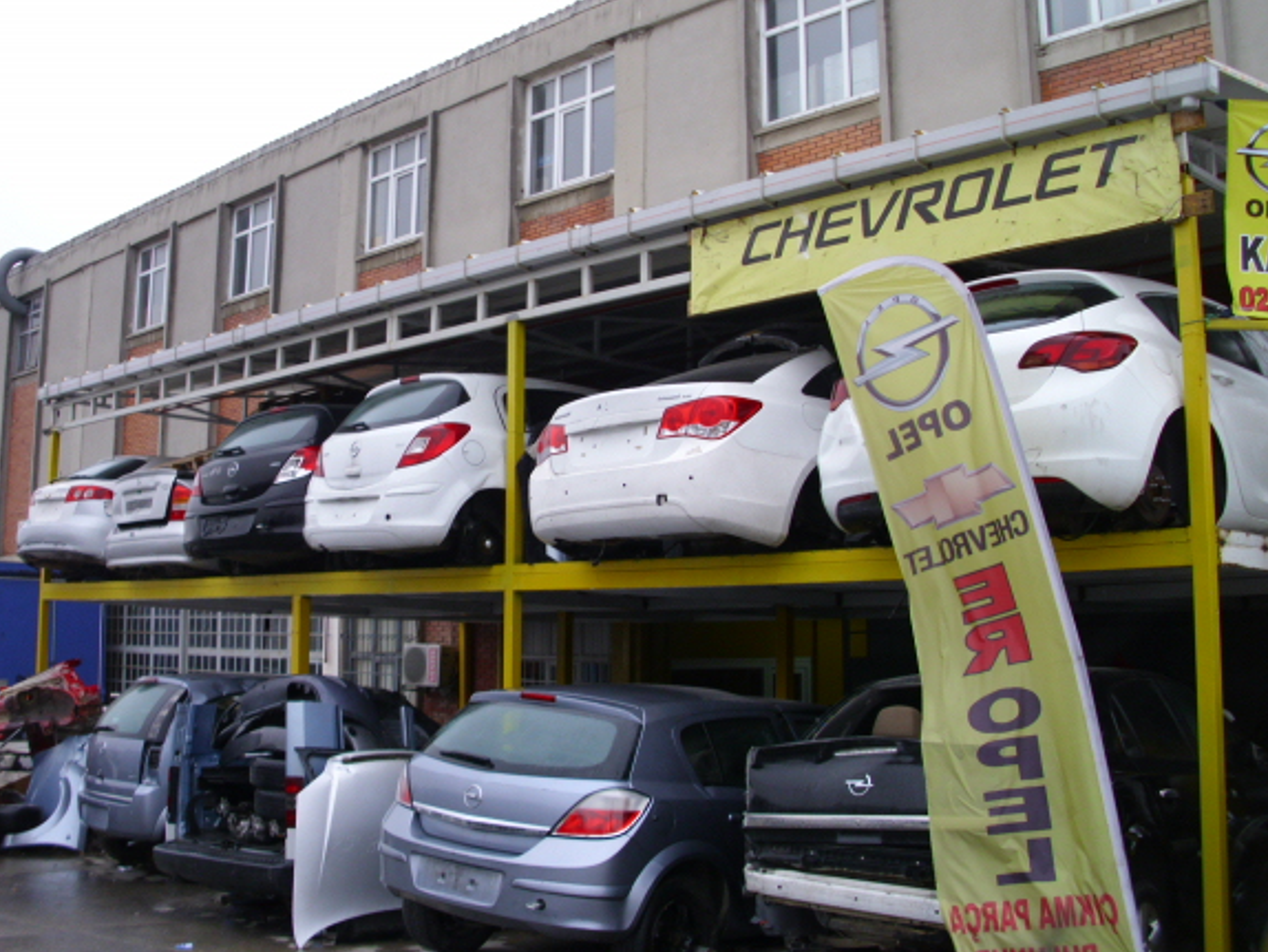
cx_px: 619
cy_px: 424
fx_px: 1429
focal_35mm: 39
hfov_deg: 47.8
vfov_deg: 36.8
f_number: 3
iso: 100
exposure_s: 1/60
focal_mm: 6.2
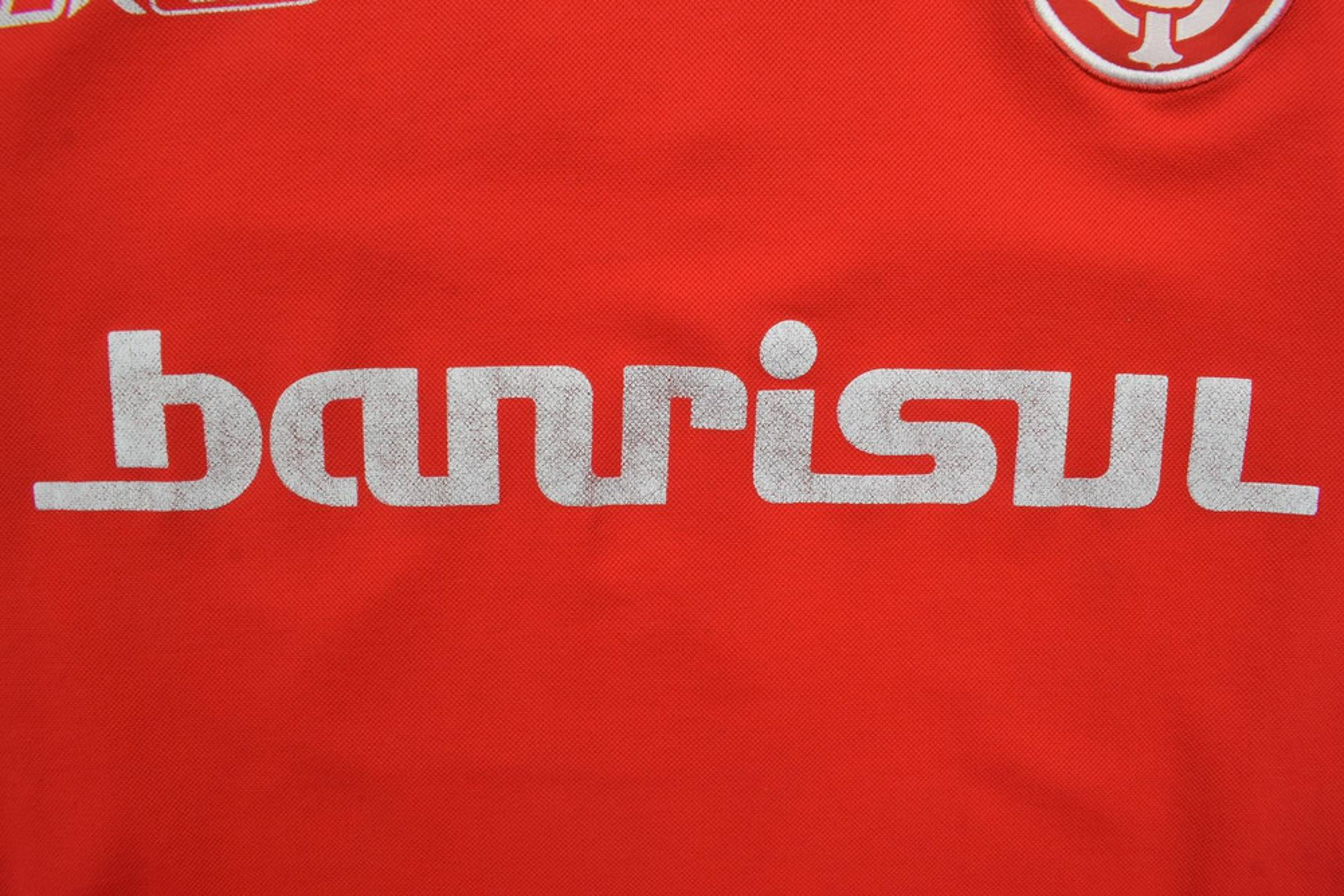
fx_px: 1008
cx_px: 672
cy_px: 448
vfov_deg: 47.9
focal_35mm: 27
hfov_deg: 67.4
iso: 400
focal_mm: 18
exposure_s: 1/60
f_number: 11
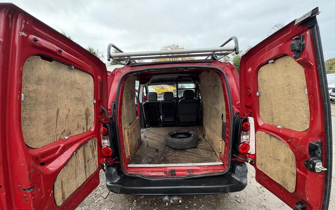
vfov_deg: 74.1
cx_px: 166
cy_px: 124
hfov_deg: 101.5
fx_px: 137
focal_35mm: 15
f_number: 2.2
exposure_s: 1/99
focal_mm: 2.22
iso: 200
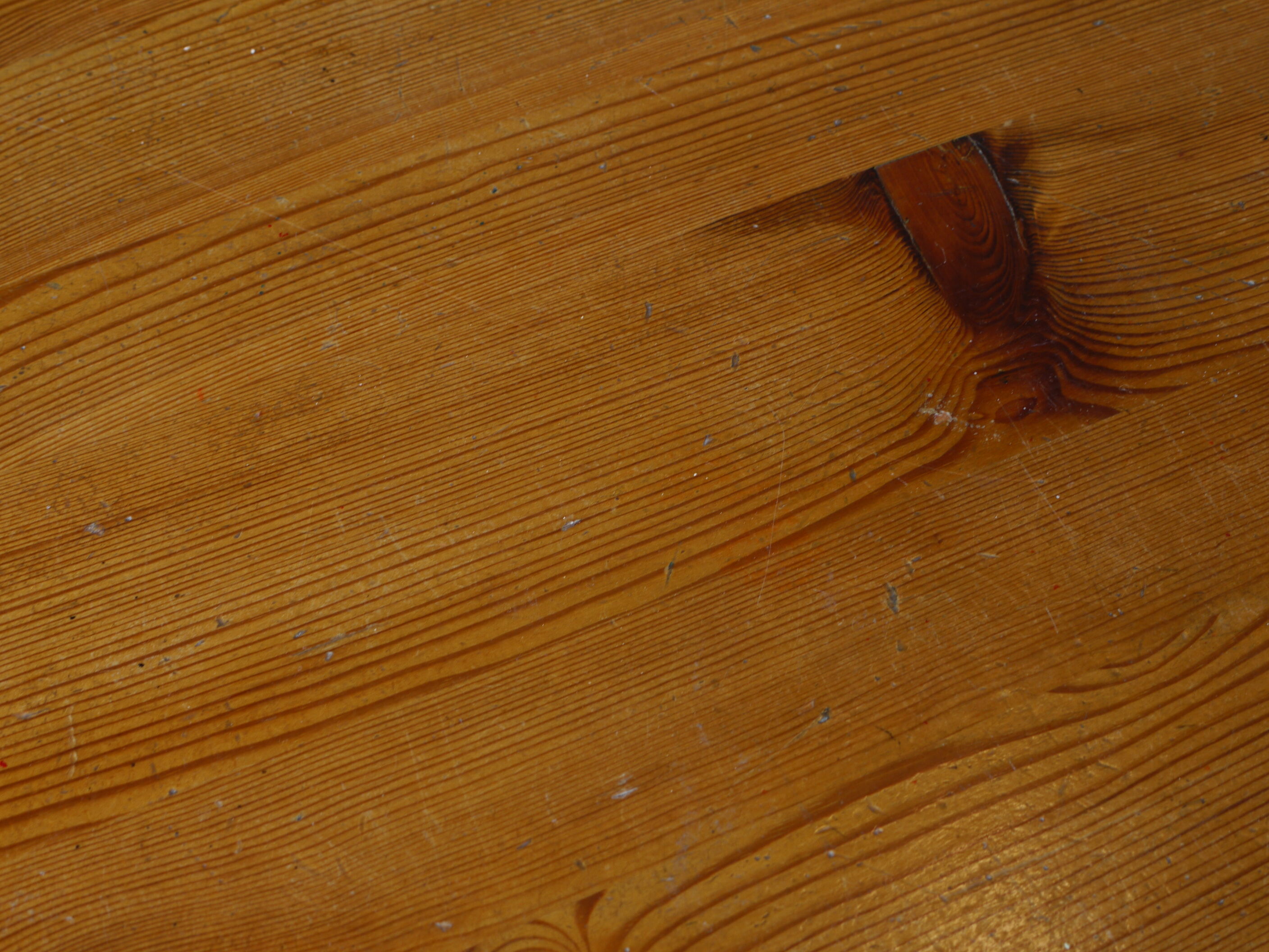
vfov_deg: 29.1
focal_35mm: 50
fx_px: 1833
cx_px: 634
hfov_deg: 38.2
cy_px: 476
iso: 100
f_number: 4.9
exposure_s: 1/20
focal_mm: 25
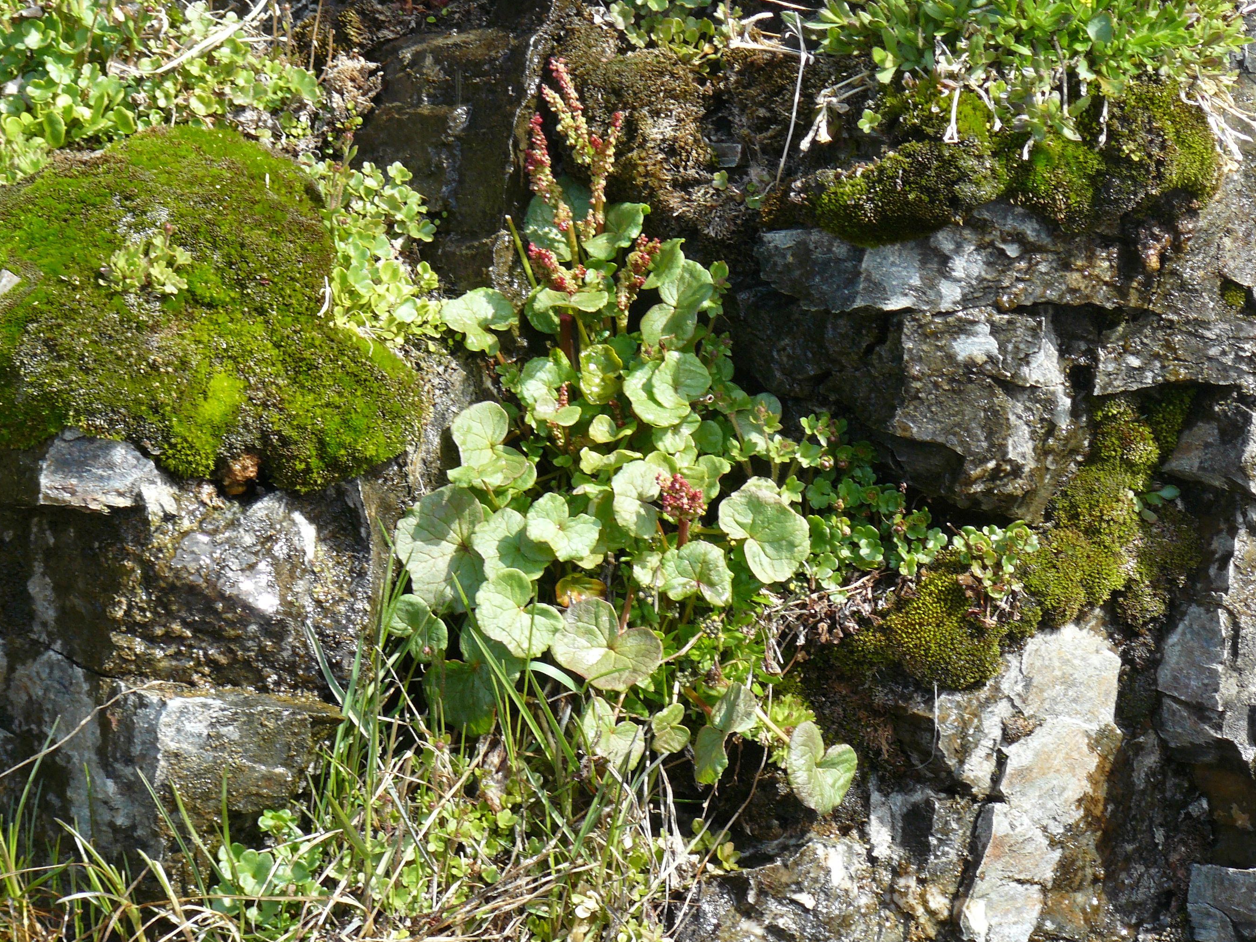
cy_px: 476
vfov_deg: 7.6
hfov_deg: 10.1
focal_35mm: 196
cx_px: 665
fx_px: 7112
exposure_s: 1/160
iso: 100
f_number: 4
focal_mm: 28.6
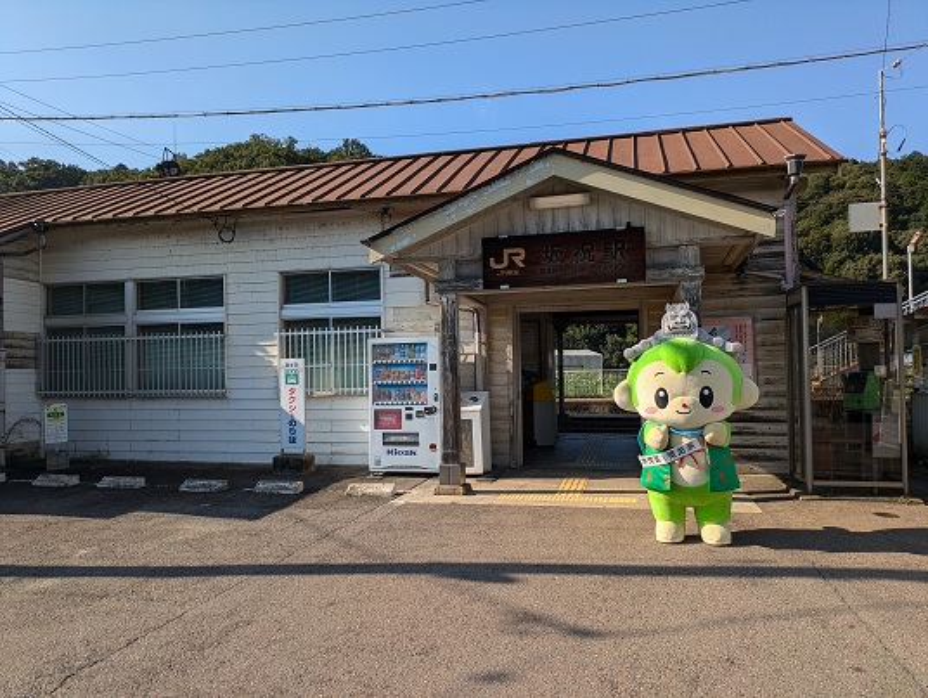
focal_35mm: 25
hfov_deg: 69.3
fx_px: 671
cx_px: 464
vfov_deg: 55.0
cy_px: 349
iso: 45
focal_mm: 5.43
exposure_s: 1/1869
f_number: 1.89
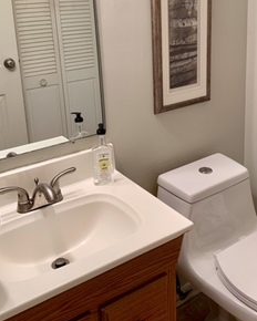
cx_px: 163
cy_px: 97
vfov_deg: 43.0
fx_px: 399
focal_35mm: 42
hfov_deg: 35.5
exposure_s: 1/60
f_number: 1.8
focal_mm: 4.25
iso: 50
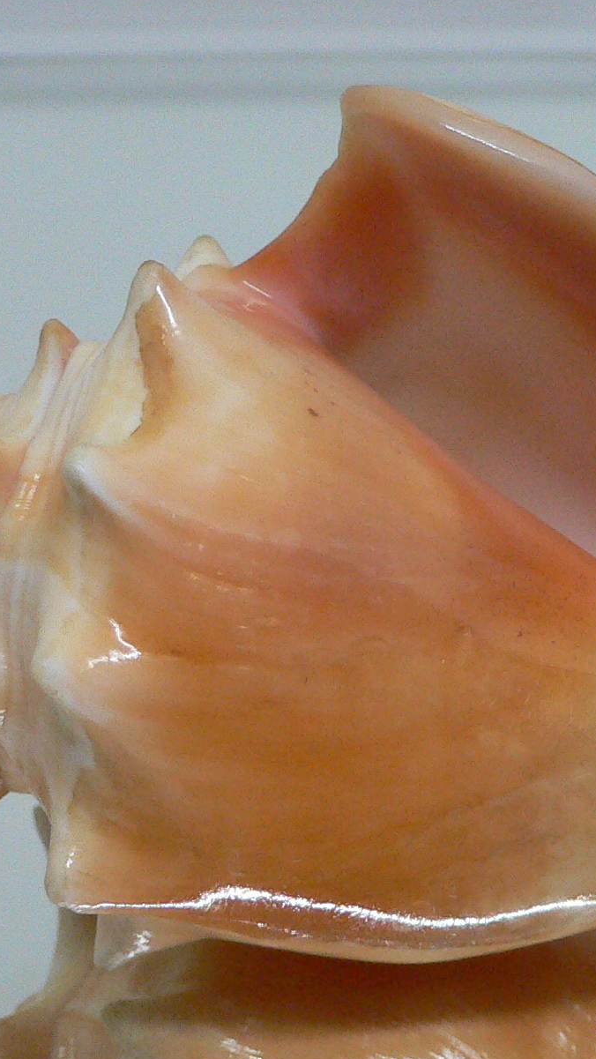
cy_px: 560
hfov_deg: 18.7
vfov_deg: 32.8
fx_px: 1797
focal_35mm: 64
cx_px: 419
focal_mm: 4.6
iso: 200
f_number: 2.8
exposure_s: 1/50
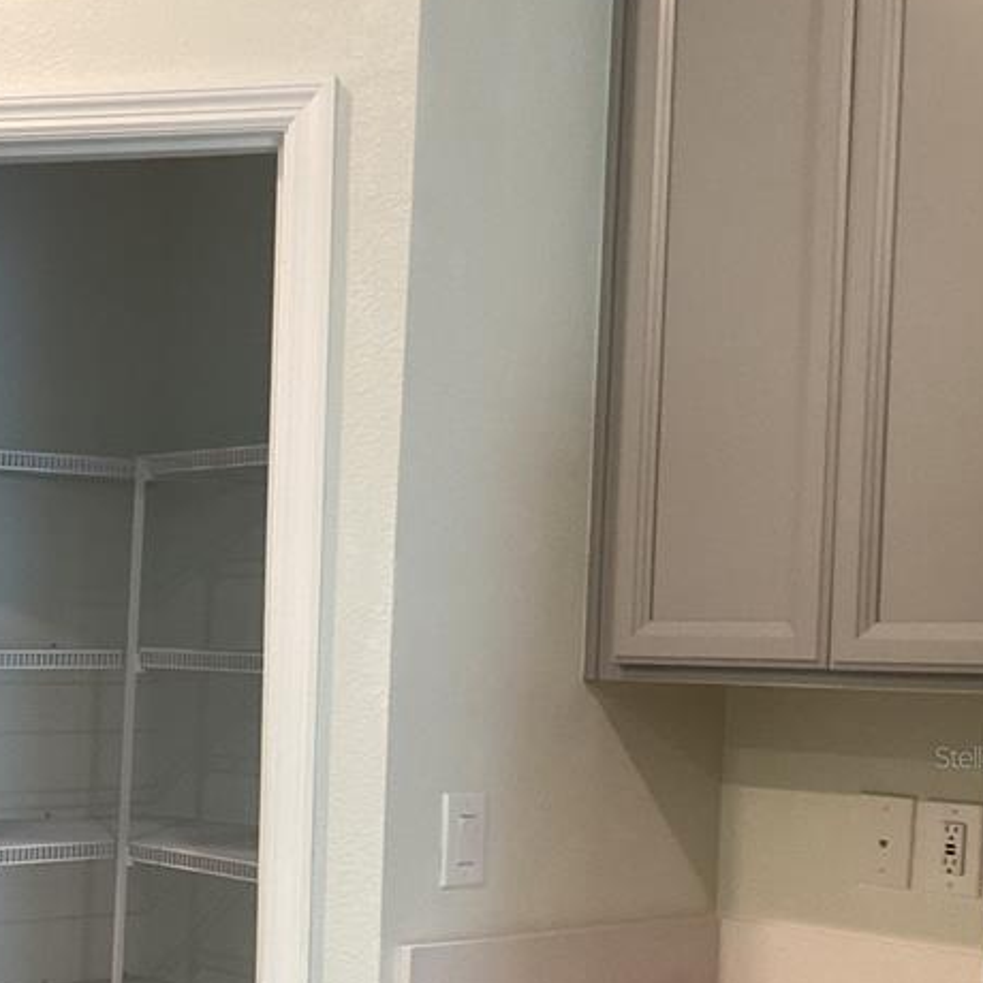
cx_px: -30
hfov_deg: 26.5
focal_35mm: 61
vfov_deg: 27.7
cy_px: 756
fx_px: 1960
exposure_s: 1/60
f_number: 2.4
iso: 125
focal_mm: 3.3
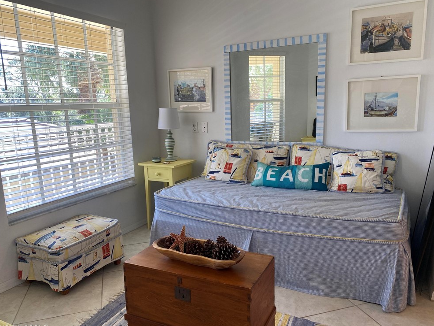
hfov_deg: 65.3
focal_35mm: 27
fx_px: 339
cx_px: 219
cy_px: 167
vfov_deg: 51.4
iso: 64
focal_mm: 4.25
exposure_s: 1/120
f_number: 1.8
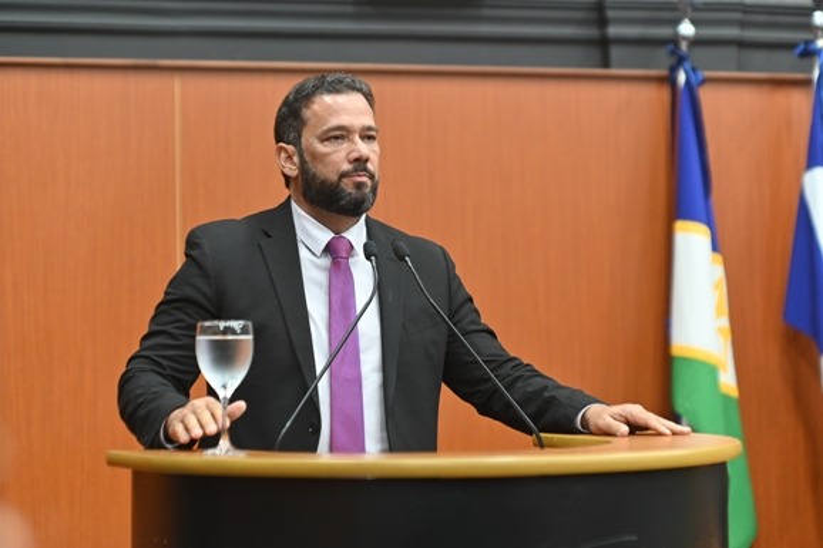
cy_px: 274
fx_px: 1943
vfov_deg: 16.1
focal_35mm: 85
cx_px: 412
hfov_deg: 23.9
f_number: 2.2
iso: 2000
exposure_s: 1/125
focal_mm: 85
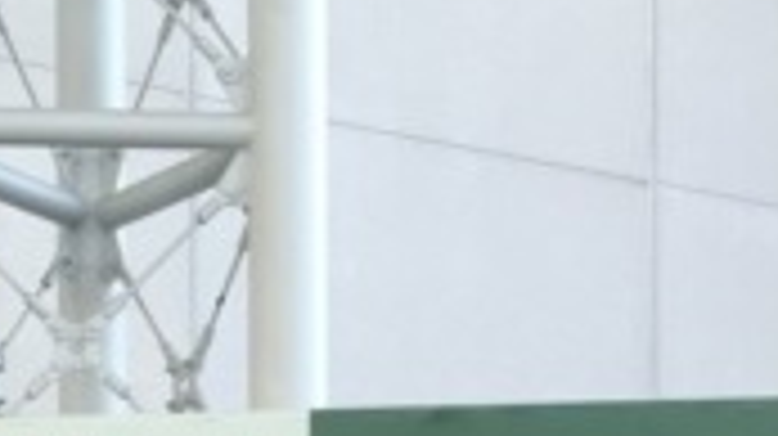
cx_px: 171
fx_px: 2474
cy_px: 930
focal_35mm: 120
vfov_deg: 9.3
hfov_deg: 17.7
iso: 32
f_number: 1.8
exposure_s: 1/100
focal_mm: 3.99
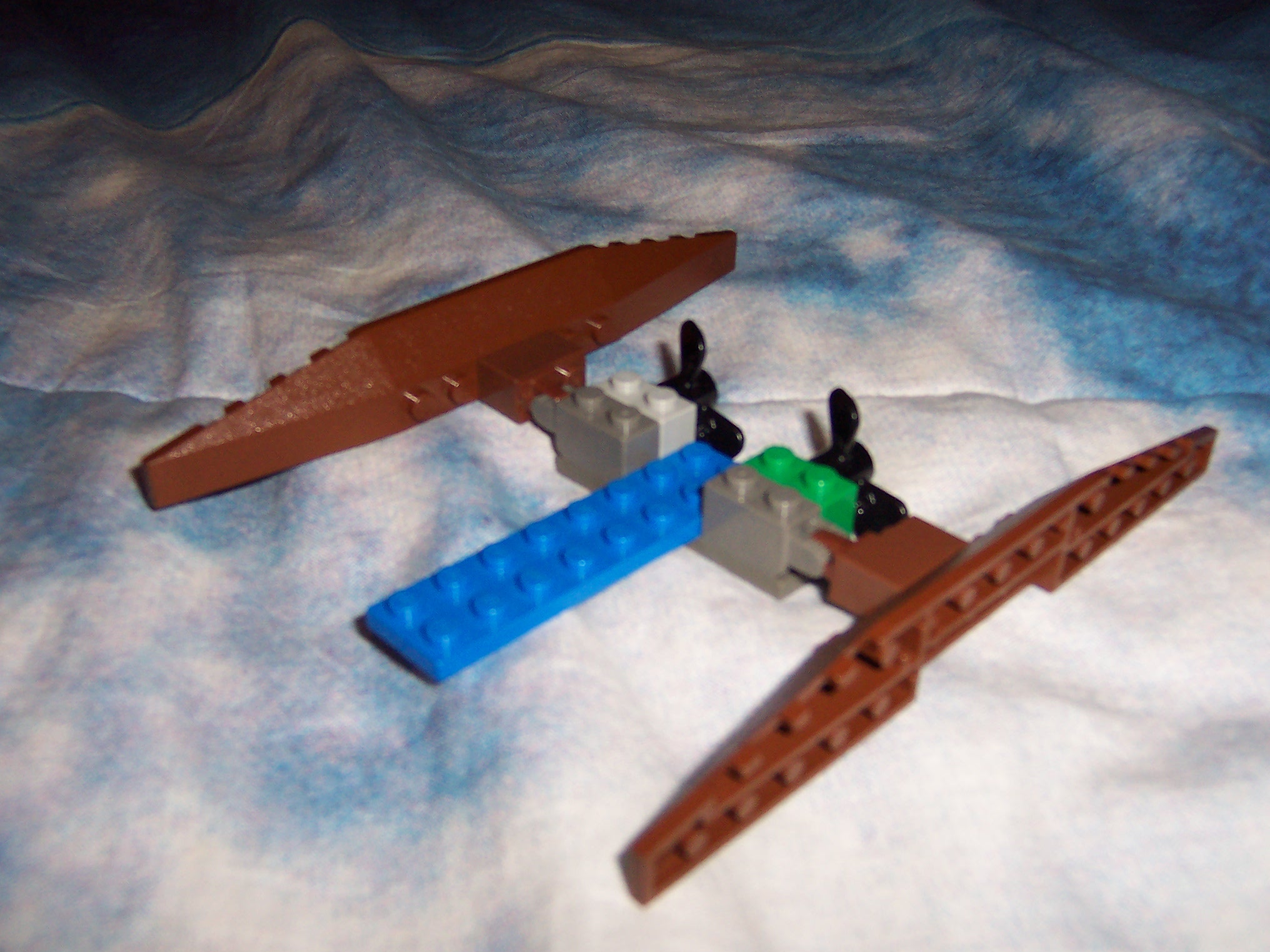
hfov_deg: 51.4
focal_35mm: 36
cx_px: 635
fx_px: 1321
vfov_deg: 39.7
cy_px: 476
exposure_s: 1/60
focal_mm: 5.6
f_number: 2.8
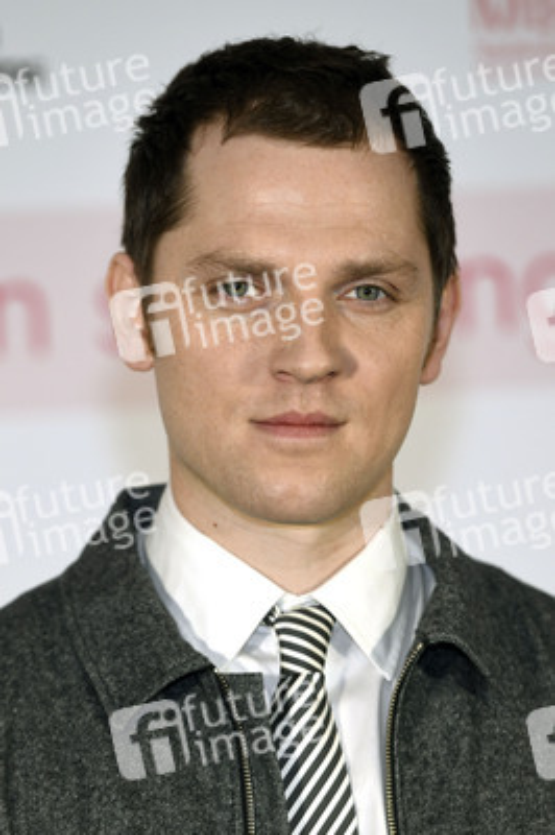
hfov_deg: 7.6
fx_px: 4169
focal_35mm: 180
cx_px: 278
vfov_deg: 11.4
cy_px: 418
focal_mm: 180
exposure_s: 1/250
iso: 800
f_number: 3.5
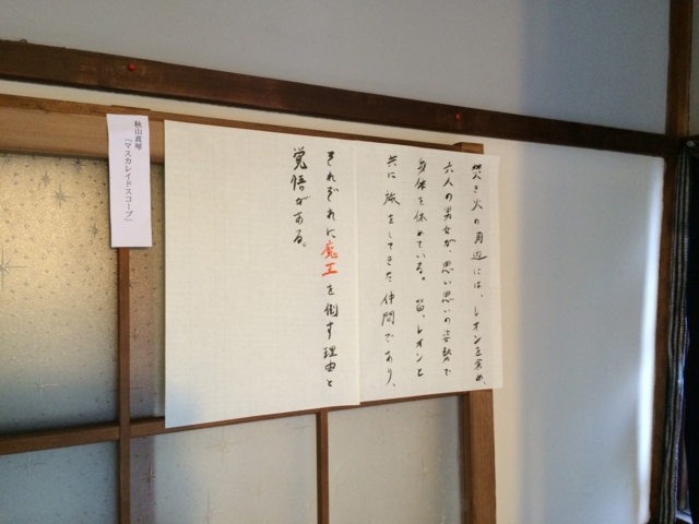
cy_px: 262
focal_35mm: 30
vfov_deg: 46.8
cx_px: 350
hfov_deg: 60.0
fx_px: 606
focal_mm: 4.12
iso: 250
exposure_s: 1/30
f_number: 2.2
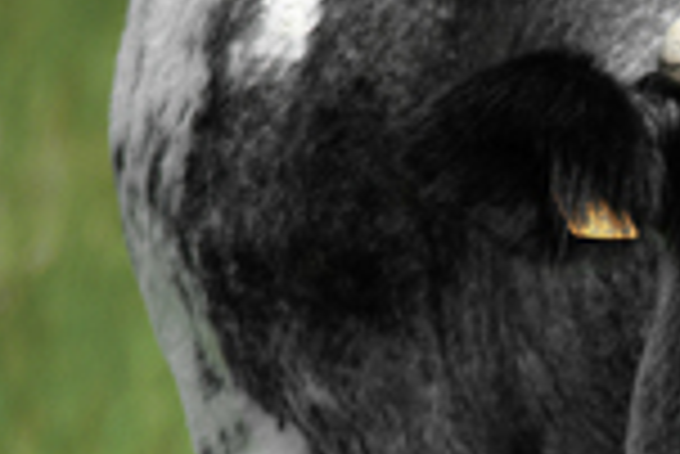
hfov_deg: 1.5
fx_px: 25940
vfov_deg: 1.0
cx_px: 919
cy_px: 573
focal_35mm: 1372
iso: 320
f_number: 5.6
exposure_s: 1/2000
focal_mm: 300
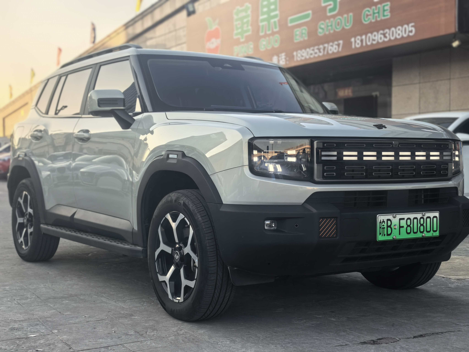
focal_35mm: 50
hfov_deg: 38.2
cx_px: 234
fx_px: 677
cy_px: 176
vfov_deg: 29.1
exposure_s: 1/741
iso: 50
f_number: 2
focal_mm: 5.75
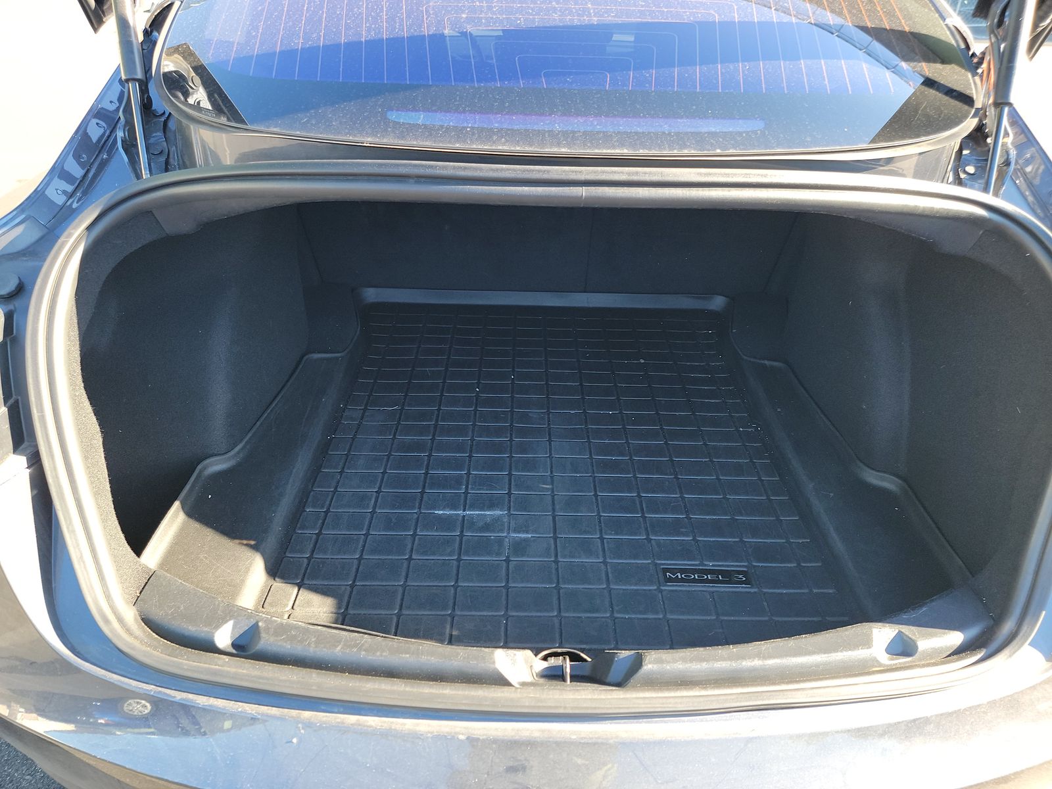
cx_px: 526
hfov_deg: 71.6
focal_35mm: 24
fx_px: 729
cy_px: 394
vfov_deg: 56.8
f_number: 1.8
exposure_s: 1/59
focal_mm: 6.7
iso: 79
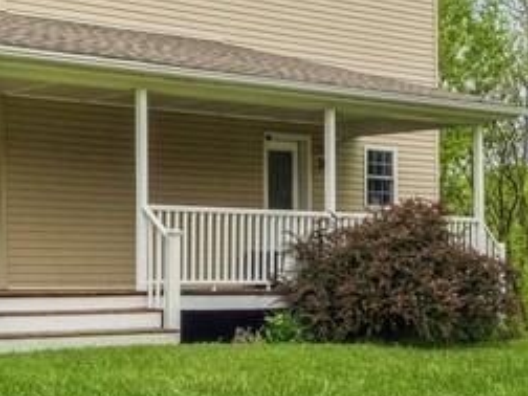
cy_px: -19
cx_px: 29
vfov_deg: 16.2
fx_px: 1358
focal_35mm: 89
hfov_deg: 21.4
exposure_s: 1/320
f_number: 8
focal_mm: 14
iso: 200
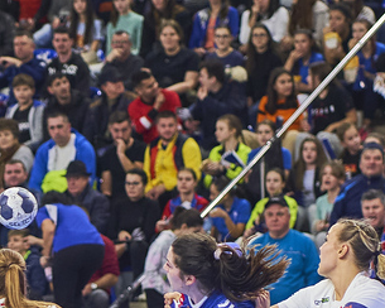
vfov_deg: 4.6
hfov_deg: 5.8
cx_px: 69
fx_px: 3817
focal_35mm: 335
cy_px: 372
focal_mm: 85
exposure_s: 1/1250
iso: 1600
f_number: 2.2
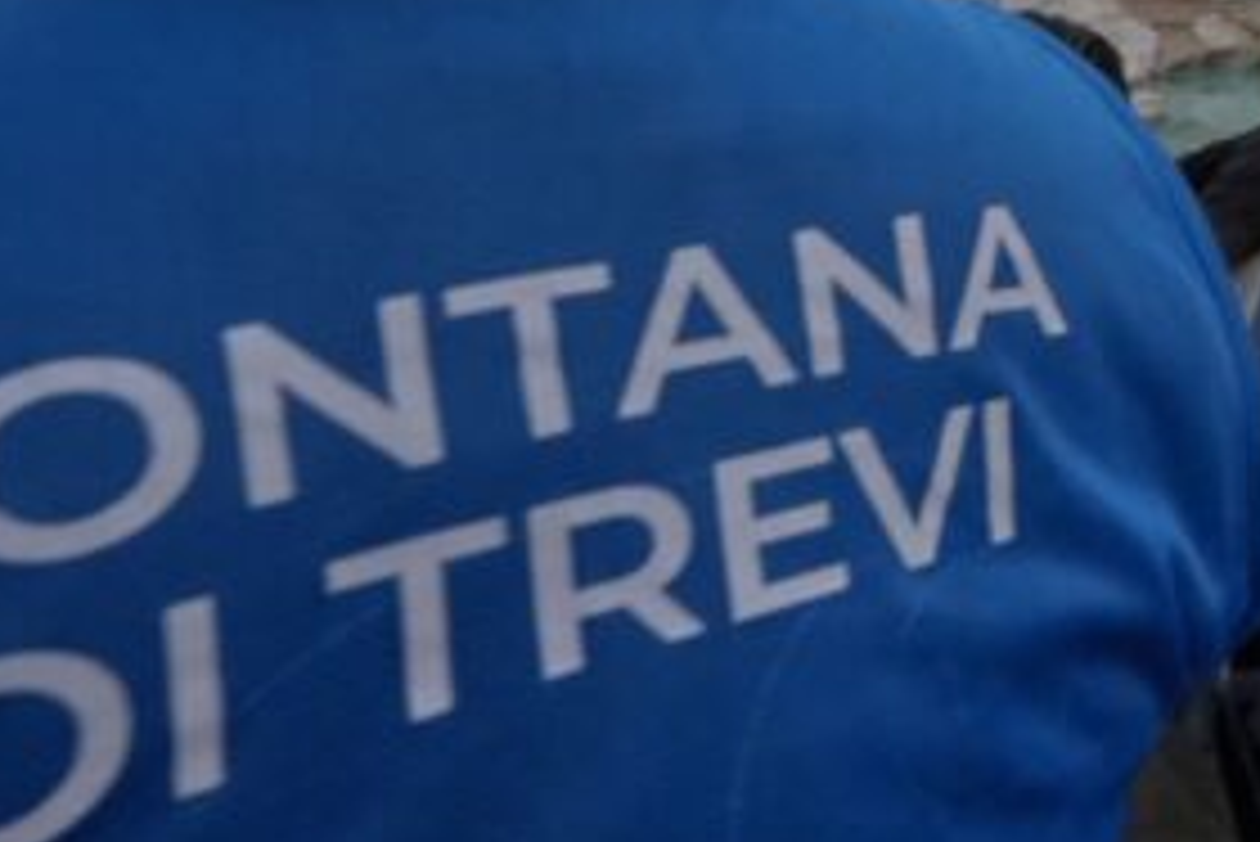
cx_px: 2146
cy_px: -329
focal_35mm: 60
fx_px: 2101
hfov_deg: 22.7
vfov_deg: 20.2
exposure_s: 1/320
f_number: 7.1
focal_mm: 14
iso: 1000
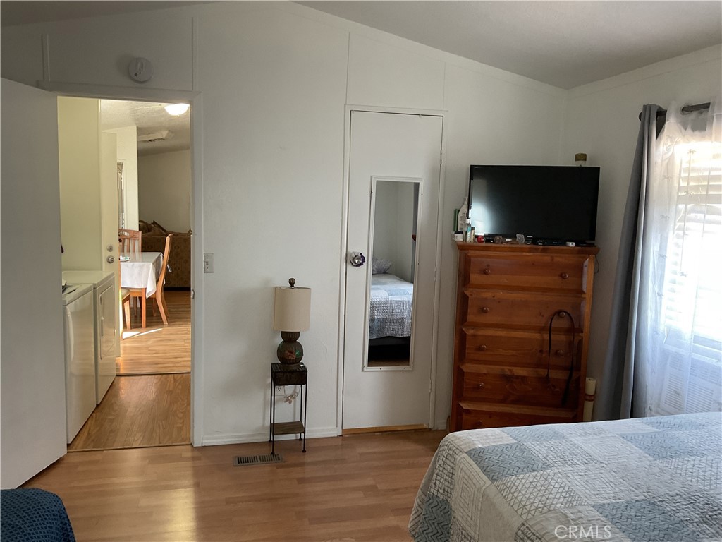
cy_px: 271
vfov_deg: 48.2
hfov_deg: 61.7
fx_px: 605
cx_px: 361
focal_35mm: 29
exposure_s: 1/60
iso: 100
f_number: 1.8
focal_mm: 3
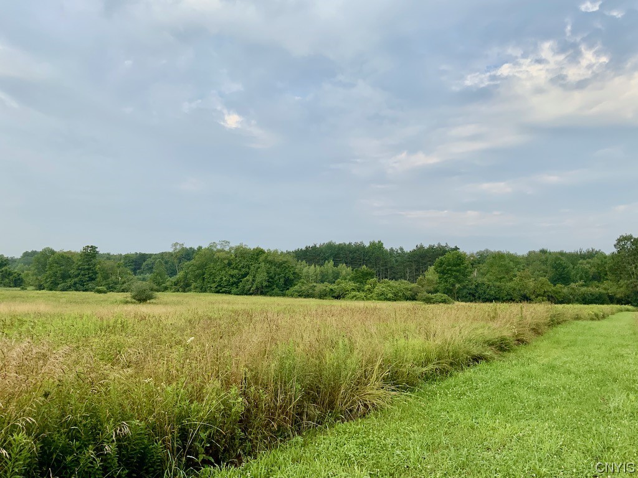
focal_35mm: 29
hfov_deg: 61.7
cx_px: 319
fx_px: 534
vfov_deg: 48.2
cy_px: 239
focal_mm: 3
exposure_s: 1/1279
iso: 16
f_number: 1.8
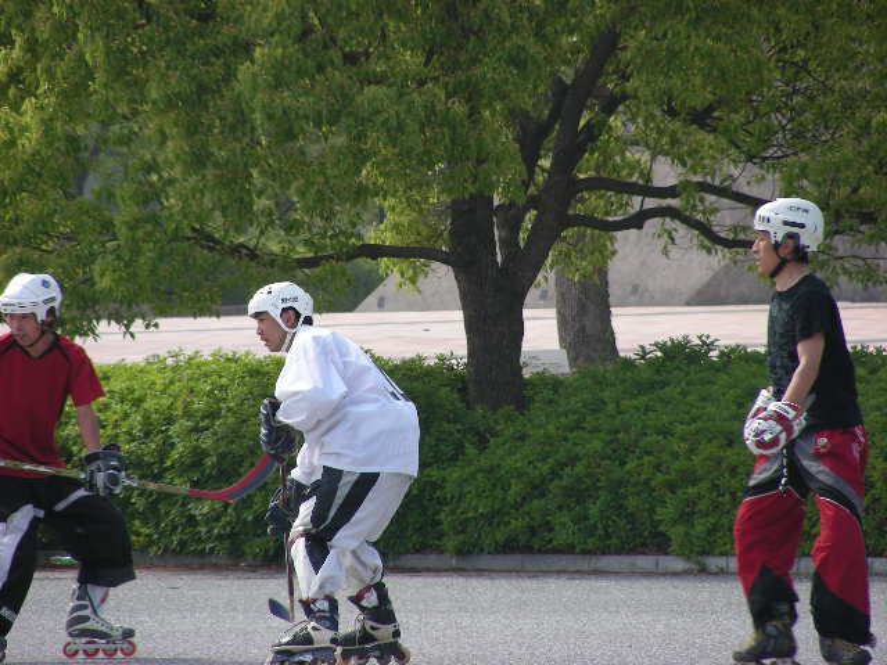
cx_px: 444
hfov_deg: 5.2
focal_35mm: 380
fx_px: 9737
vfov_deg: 3.9
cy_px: 332
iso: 50
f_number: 4
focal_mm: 63.3
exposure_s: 1/273
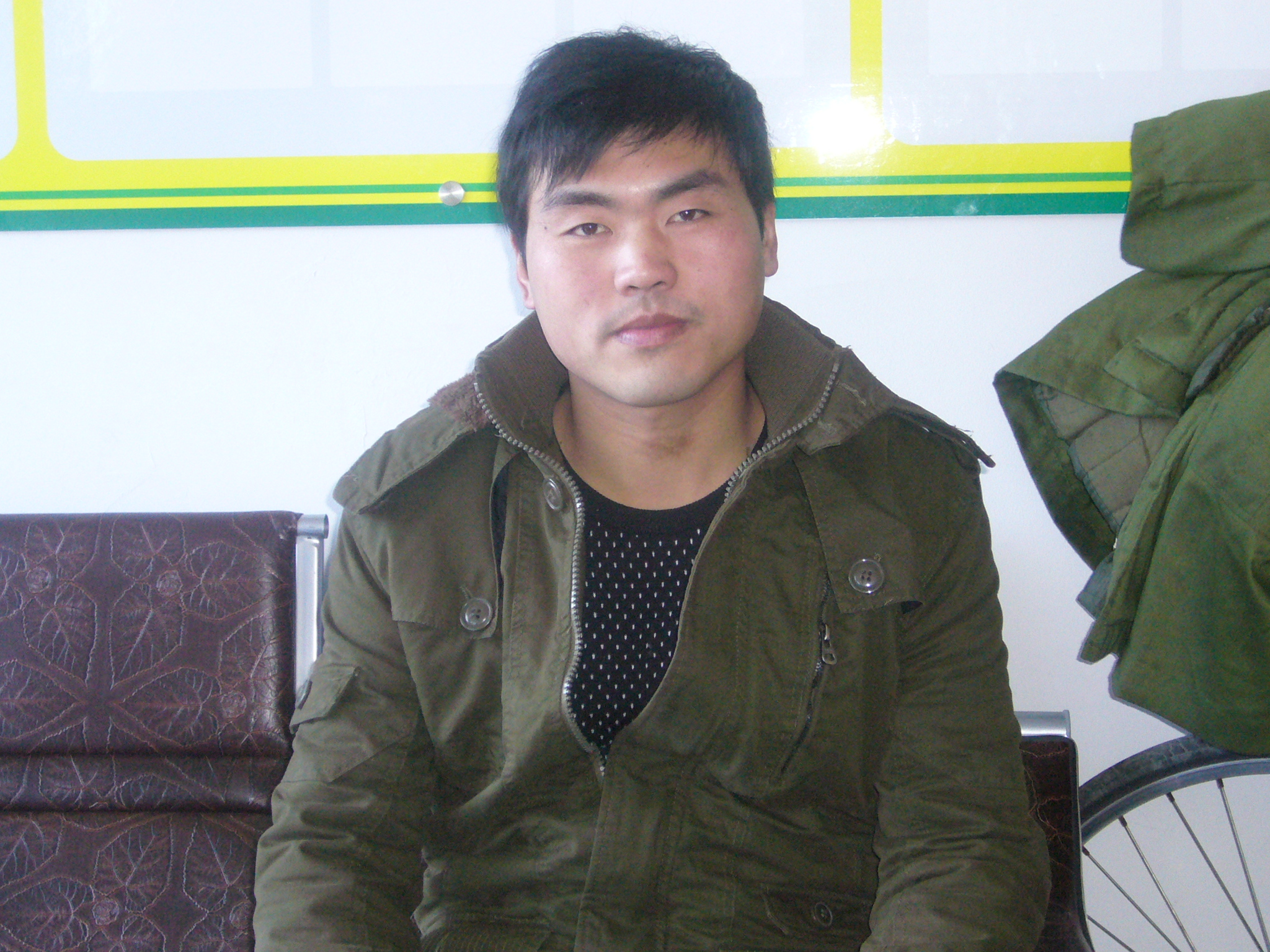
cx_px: 635
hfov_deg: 27.8
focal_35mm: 70
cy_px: 476
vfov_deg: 21.0
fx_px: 2568
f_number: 4
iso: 320
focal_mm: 11.5
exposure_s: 1/60
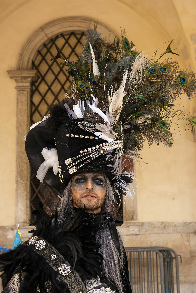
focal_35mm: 48
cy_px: 146
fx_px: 392
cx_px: 98
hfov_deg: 28.1
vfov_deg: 41.1
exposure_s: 1/250
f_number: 6.3
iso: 400
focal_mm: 48
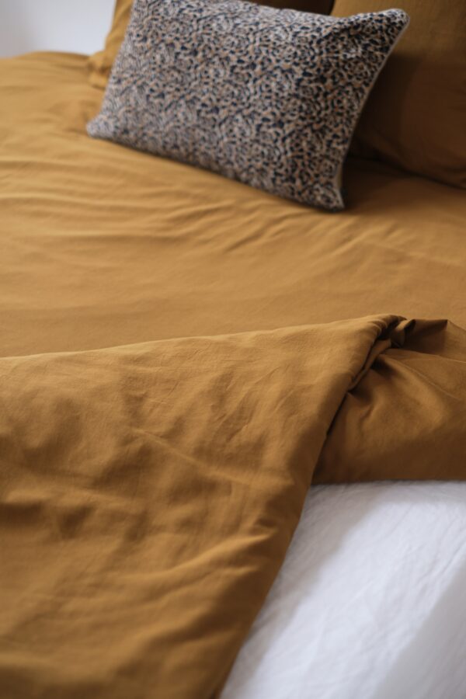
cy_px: 350
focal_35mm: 53
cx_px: 233
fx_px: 1029
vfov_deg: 37.5
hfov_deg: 25.5
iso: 160
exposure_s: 1/52
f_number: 1.8
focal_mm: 35
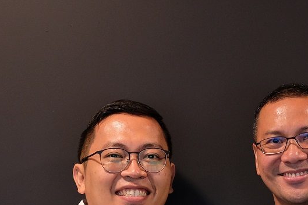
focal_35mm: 200
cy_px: 243
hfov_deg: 10.2
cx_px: 281
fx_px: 1711
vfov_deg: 6.8
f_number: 2.8
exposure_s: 1/125
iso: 1000
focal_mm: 56
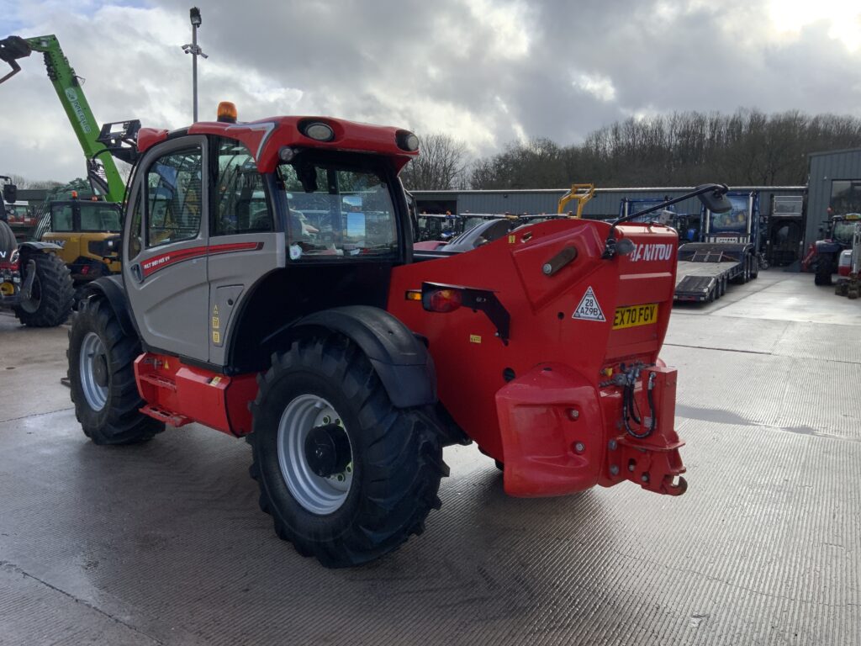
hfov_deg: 61.7
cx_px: 430
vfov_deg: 48.2
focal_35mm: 29
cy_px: 323
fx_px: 721
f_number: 1.8
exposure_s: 1/1221
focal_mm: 3
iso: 16
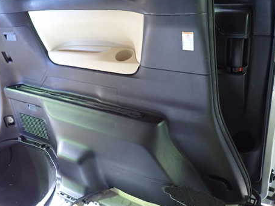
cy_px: 90
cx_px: 115
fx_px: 262
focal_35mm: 33
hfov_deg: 55.1
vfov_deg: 42.8
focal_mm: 4.5
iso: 640
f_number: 2
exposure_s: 1/30
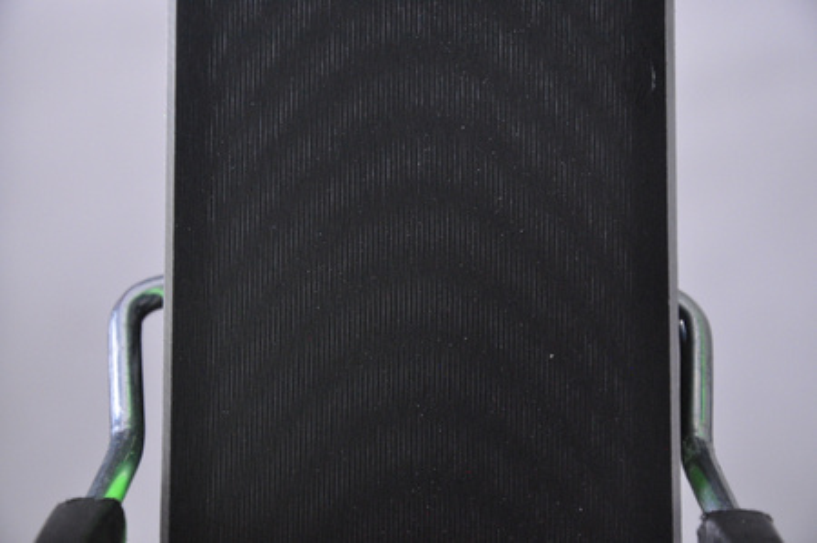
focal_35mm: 158
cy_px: 272
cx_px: 408
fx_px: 3570
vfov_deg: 8.7
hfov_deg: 13.1
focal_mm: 105
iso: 3200
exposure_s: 1/125
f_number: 8
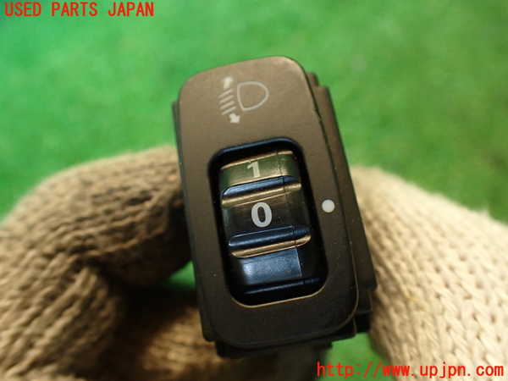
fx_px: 440
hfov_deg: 60.0
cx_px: 254
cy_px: 190
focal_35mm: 30
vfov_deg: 46.8
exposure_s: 1/30
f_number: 2.3
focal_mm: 5.4
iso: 320
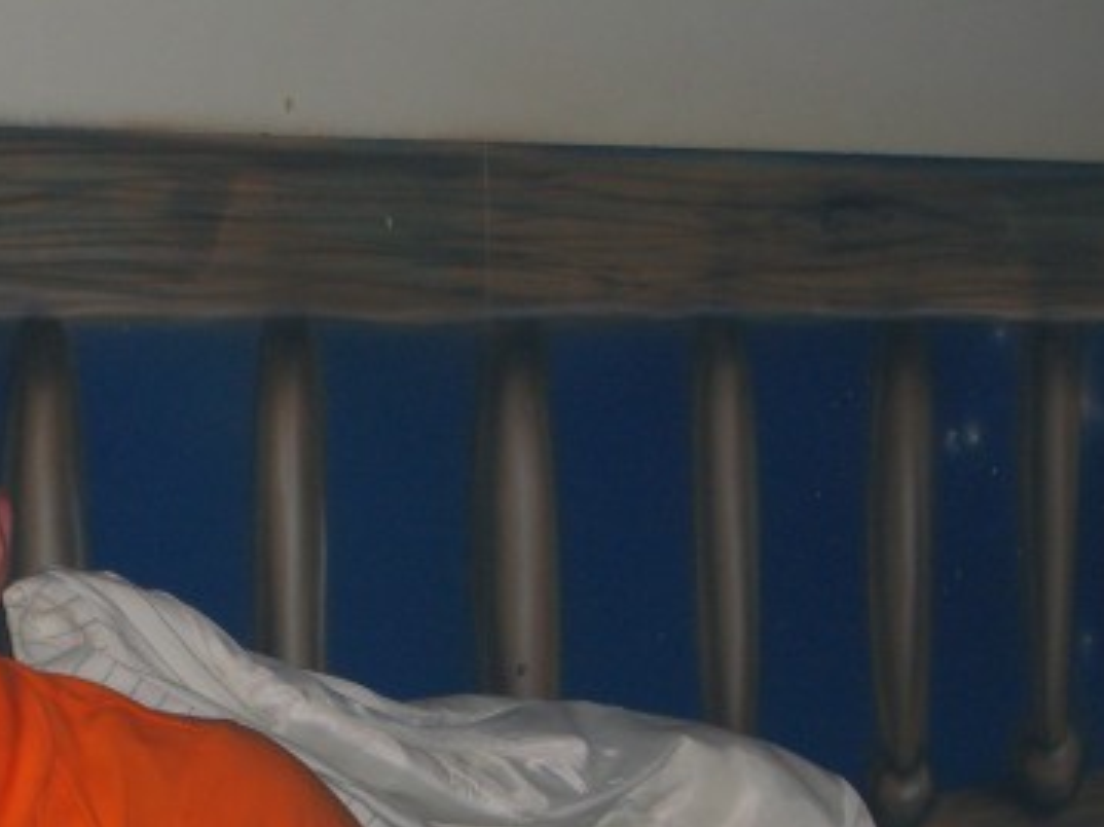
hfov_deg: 11.0
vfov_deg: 8.2
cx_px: 179
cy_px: 916
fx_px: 5705
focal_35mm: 179
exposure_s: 1/60
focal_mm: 16.6
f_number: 4.4
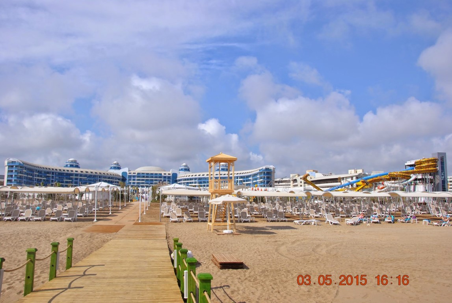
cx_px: 226
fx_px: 377
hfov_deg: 61.9
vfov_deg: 43.7
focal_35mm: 30
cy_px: 152
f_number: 9
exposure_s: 1/320
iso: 100
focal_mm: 20
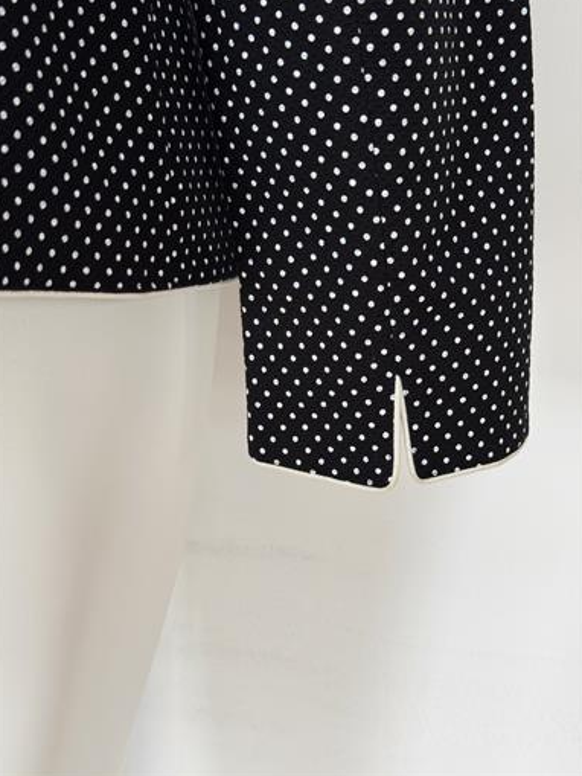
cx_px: 289
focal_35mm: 49
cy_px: 386
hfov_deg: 29.7
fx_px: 1098
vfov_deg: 38.9
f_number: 1.78
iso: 80
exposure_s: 1/100
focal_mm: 6.76
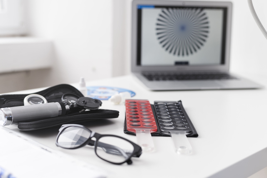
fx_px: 371
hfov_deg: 39.6
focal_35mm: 50
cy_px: 89
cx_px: 134
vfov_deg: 27.0
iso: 320
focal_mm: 50
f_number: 4
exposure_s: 1/200
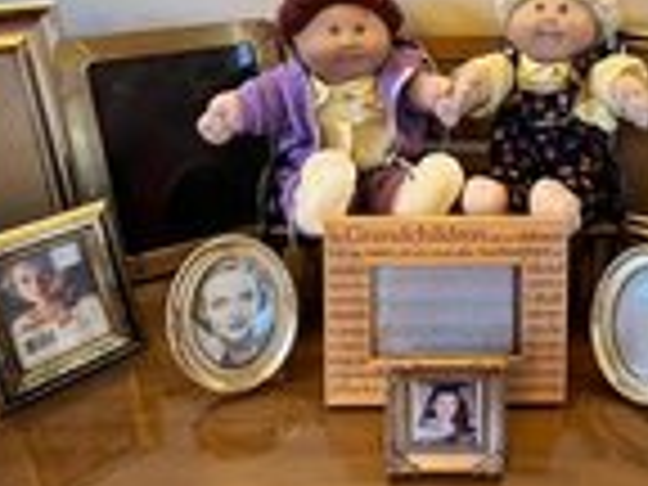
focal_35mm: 31
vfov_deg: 43.8
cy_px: 115
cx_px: 488
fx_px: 580
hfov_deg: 55.5
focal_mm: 1.57
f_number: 1.8
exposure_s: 1/40
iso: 800
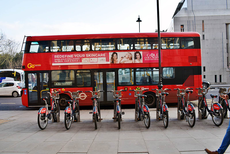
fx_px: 192
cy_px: 77
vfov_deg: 43.6
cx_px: 115
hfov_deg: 61.9
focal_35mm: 30
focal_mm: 20
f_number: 7.1
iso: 400
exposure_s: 1/200
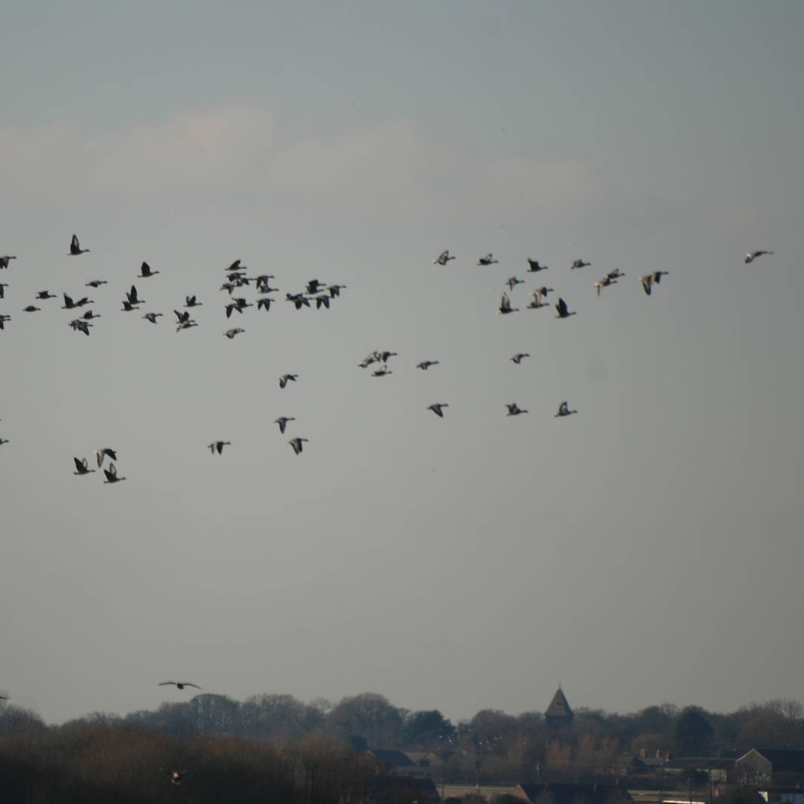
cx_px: 247
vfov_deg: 3.1
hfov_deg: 3.1
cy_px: 402
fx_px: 15083
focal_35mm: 574
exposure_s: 1/800
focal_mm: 300
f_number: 5.6
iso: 200
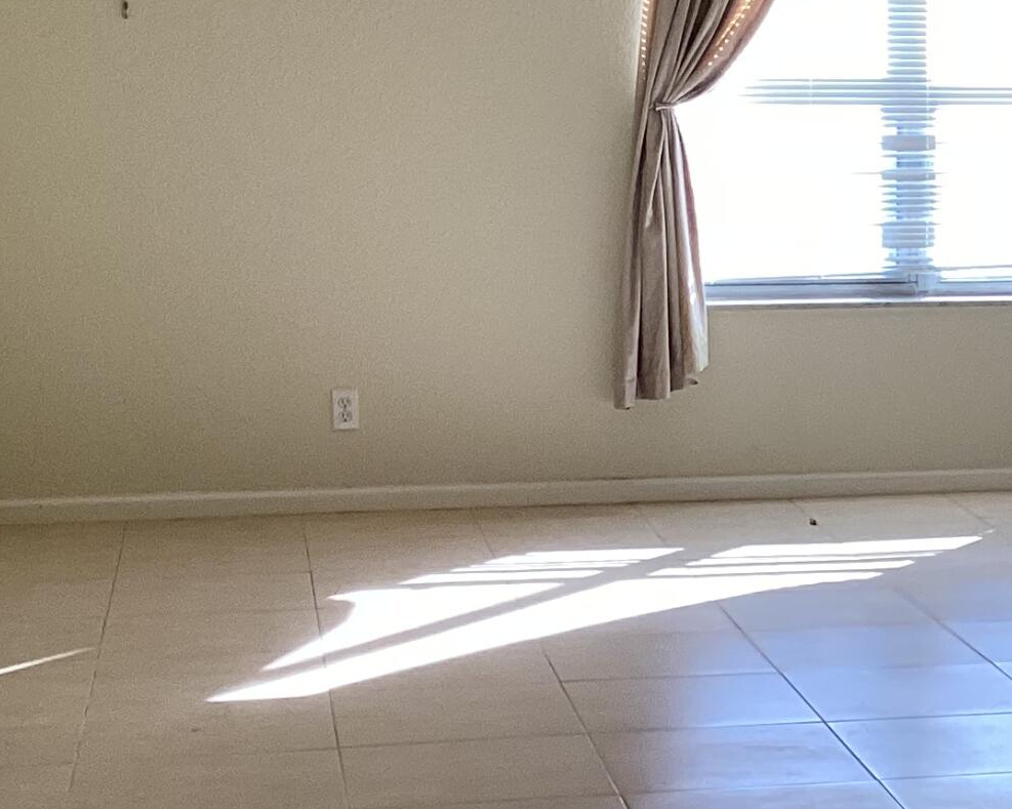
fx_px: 2755
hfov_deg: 20.3
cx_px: 971
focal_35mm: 92
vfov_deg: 16.7
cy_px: 490
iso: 100
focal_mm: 3.3
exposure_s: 1/120
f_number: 2.4
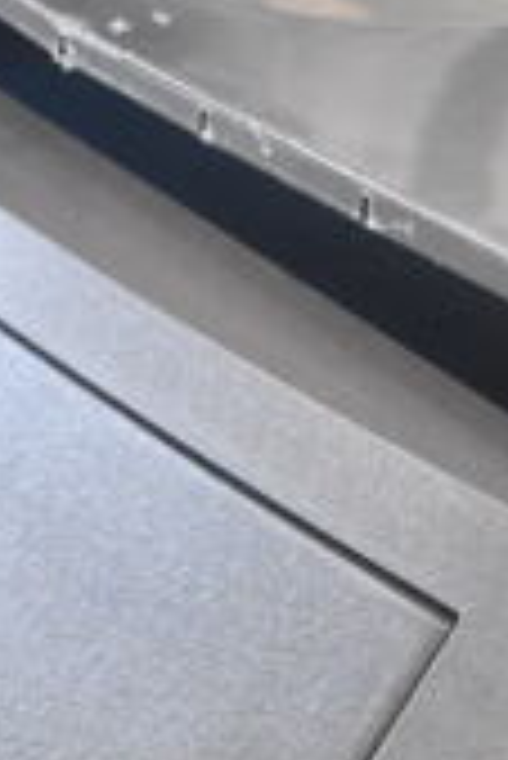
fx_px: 3084
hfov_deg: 9.4
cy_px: 1216
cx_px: 481
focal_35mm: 146
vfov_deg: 13.1
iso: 2200
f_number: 3.5
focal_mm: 18
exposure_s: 1/125
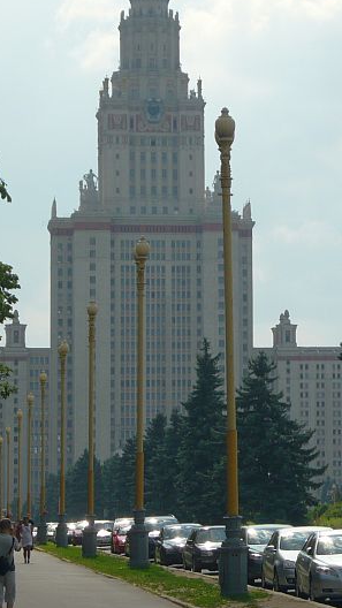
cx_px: 362
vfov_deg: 13.0
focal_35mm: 165
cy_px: 275
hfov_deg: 7.3
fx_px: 2660
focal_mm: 16.5
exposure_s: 1/125
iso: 100
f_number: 14
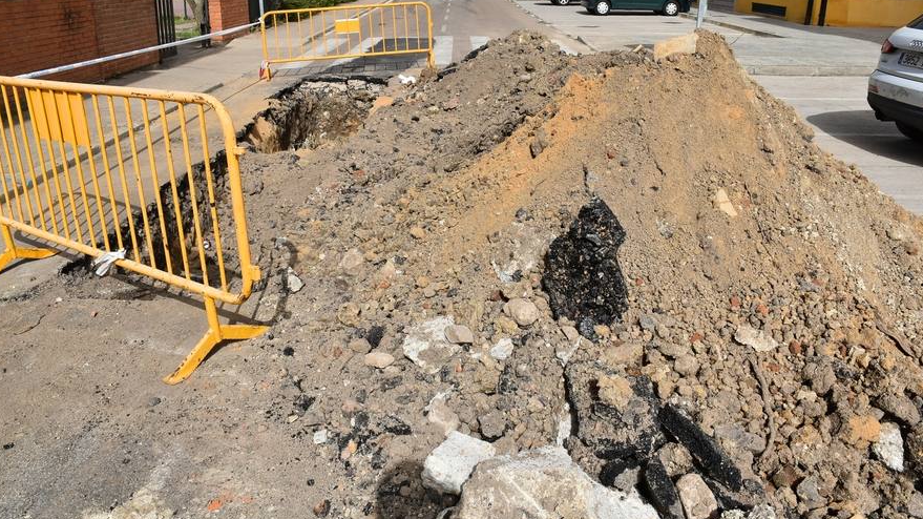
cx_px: 462
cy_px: 217
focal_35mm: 29
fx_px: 710
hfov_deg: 66.1
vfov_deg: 40.0
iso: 200
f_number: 10
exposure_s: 1/400
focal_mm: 18
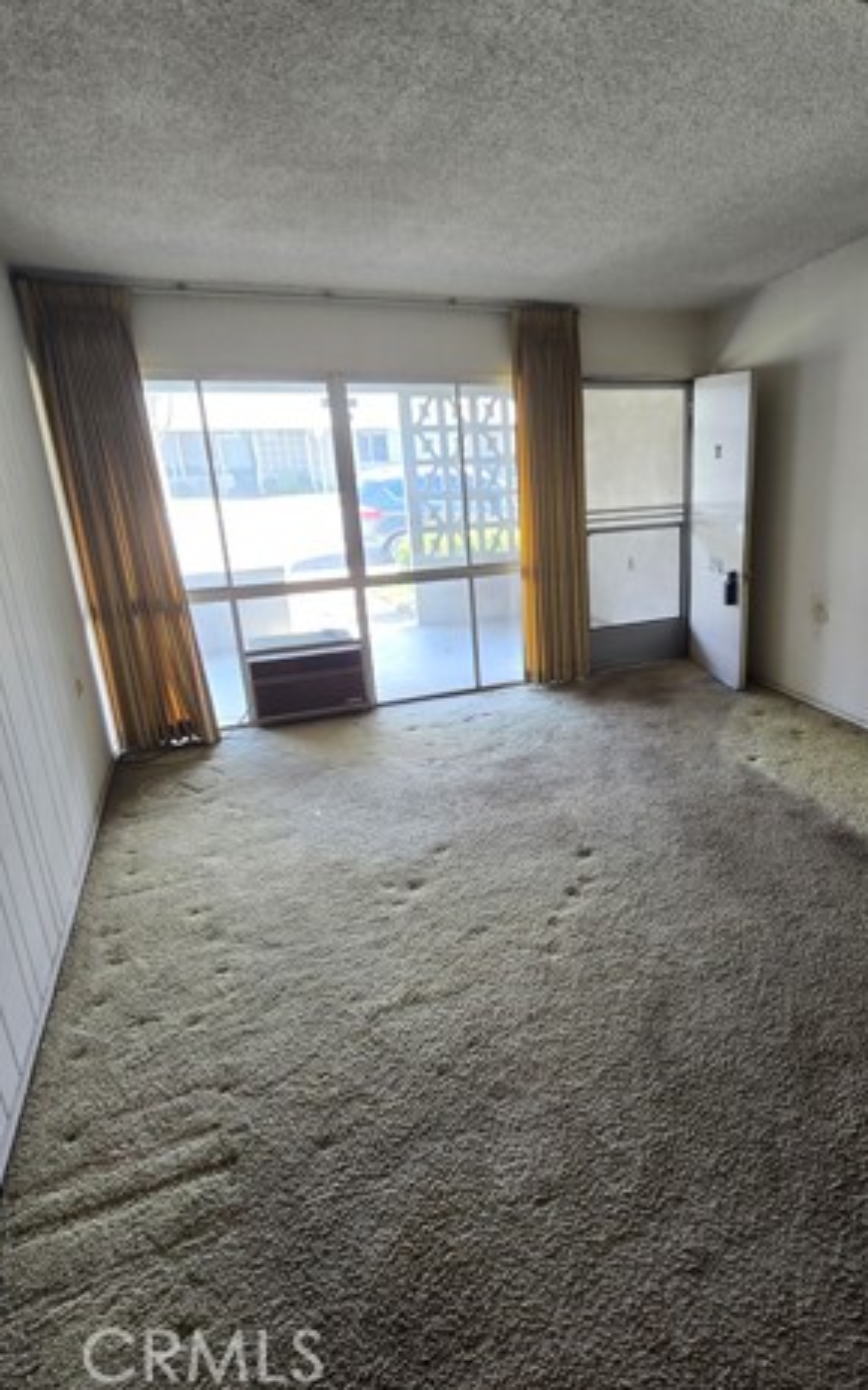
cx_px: 593
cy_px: 680
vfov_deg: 88.0
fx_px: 719
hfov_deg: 60.4
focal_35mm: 19
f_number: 2.2
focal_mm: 2.2
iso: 80
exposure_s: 1/60
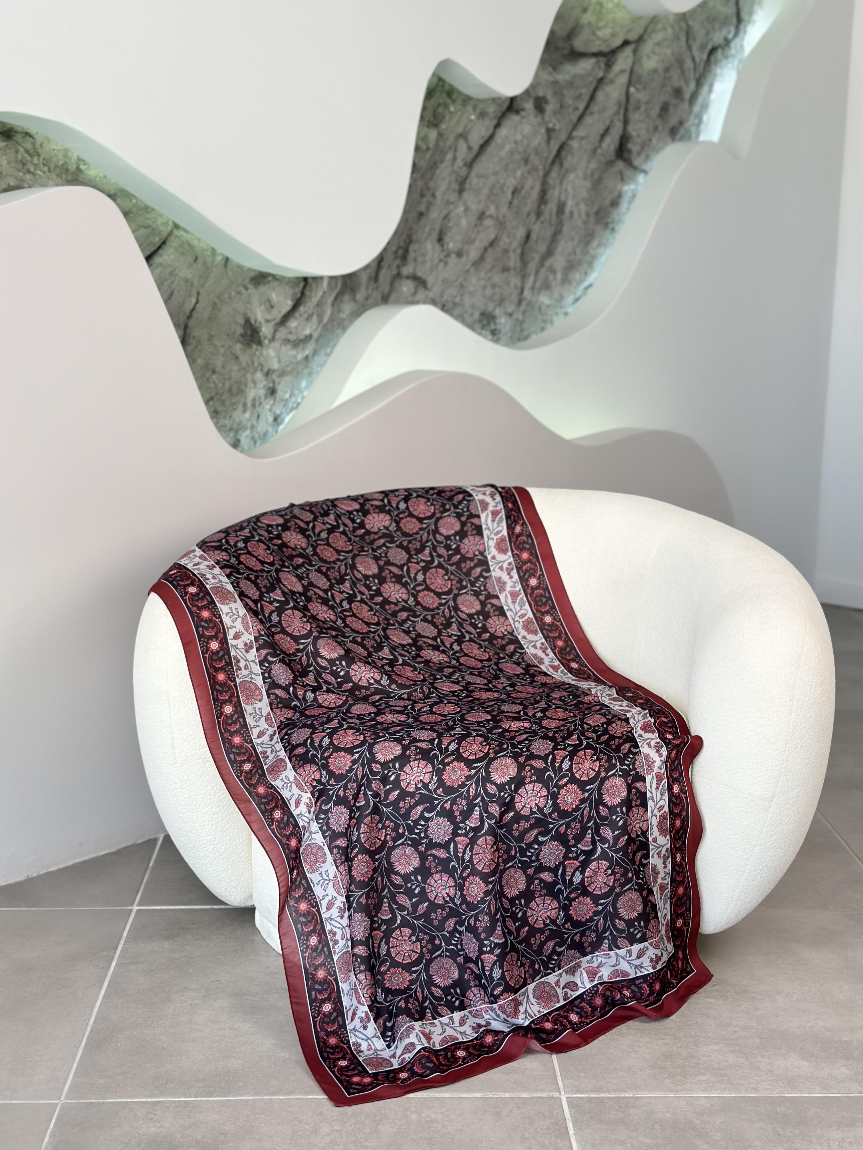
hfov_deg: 30.3
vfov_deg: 39.7
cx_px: 432
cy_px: 575
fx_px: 1596
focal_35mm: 48
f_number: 1.78
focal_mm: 6.86
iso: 80
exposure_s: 1/250
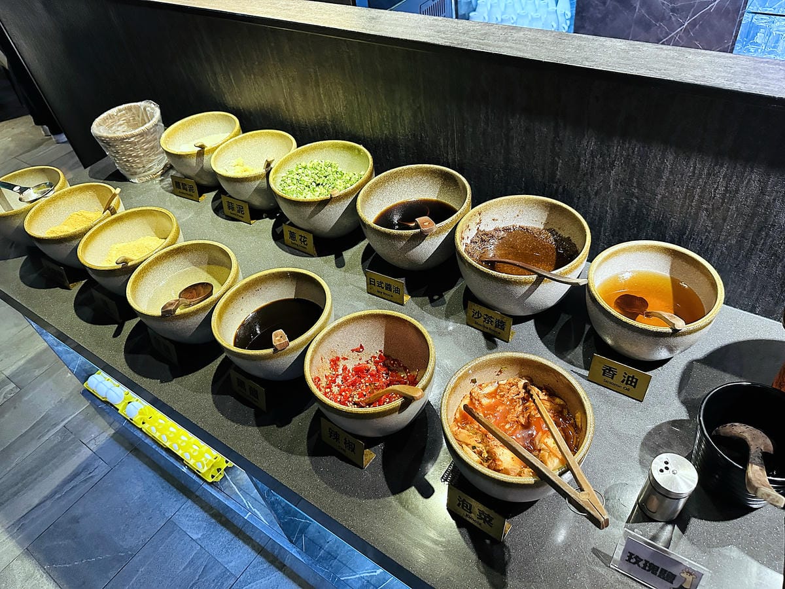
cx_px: 392
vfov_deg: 56.8
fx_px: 544
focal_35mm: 24
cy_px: 294
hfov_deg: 71.6
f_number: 1.78
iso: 800
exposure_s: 1/40
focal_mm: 6.86
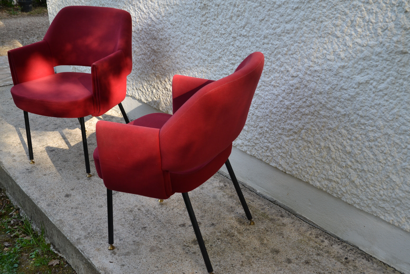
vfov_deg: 29.9
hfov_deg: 43.6
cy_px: 137
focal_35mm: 45
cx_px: 205
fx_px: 512
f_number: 5
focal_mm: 30
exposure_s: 1/125
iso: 200
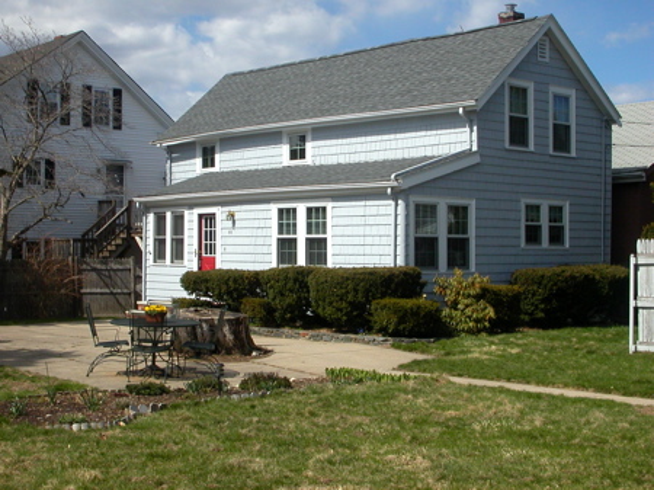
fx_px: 1020
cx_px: 327
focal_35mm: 54
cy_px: 245
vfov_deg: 27.0
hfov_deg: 35.6
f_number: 5.4
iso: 100
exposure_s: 1/699
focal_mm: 8.2
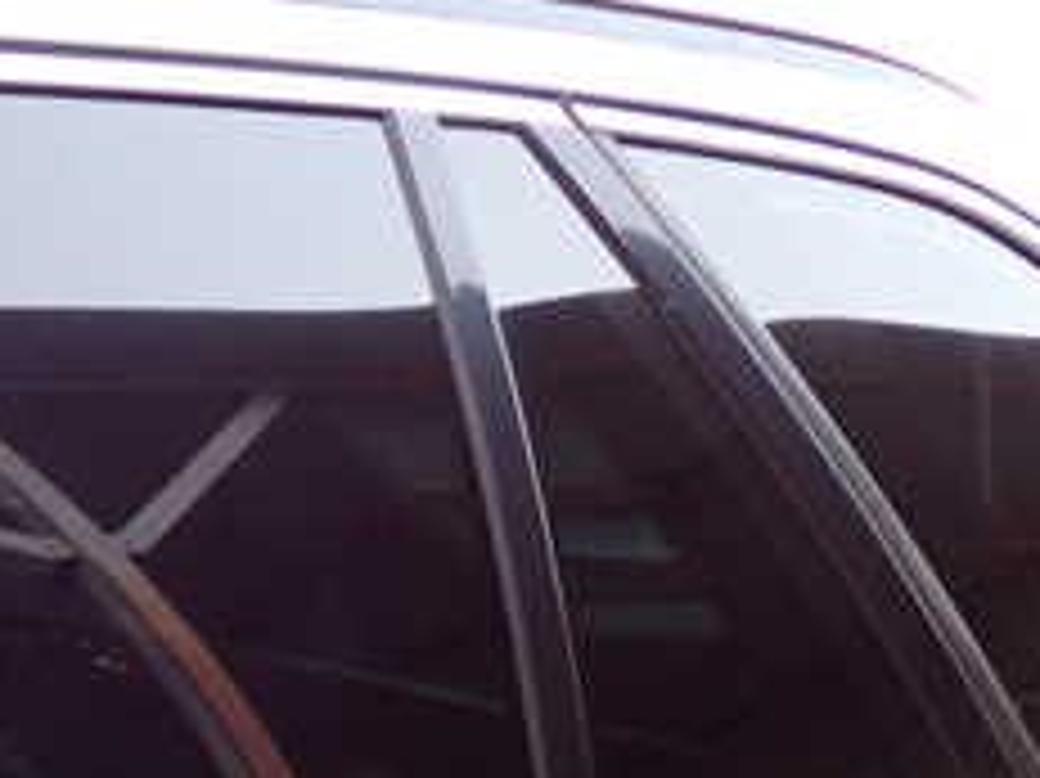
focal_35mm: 83
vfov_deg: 17.5
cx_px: -36
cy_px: 688
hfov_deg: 22.5
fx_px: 2492
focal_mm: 5.79
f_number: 2.4
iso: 640
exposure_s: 1/30
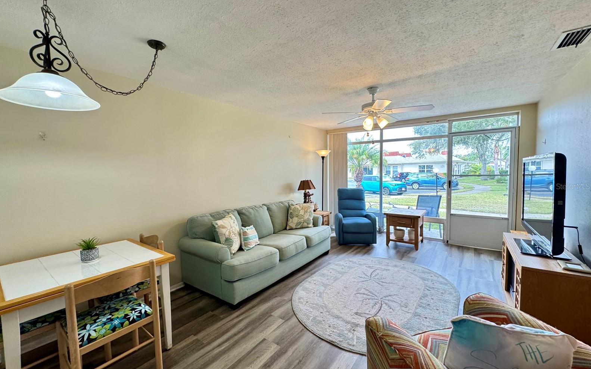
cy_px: 186
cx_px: 293
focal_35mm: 15
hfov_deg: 101.5
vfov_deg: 74.8
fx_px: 242
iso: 250
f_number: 2.2
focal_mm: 2.22
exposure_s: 1/120
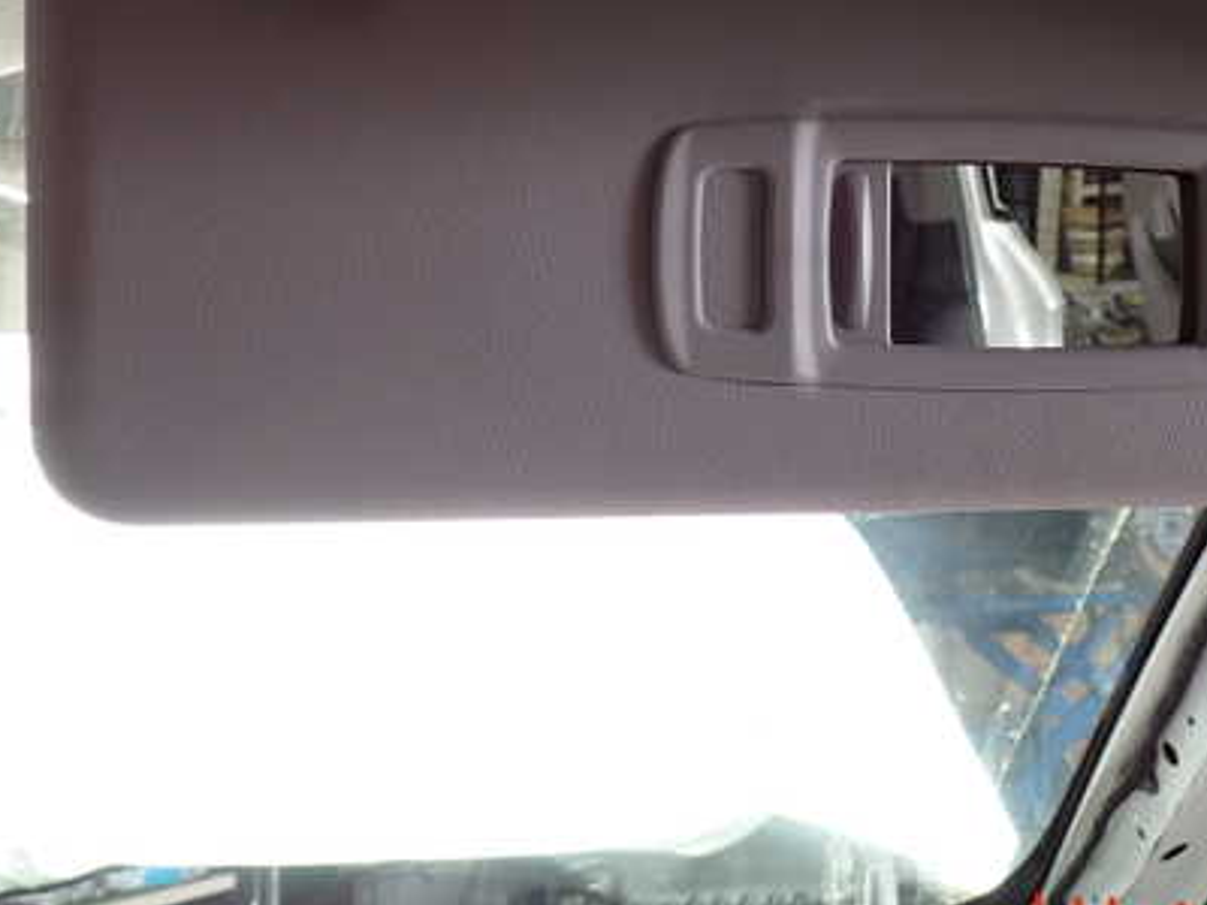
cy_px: 284
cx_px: 809
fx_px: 1569
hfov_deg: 41.5
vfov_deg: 31.9
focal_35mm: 45
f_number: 2.3
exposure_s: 1/40
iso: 200
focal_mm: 5.4
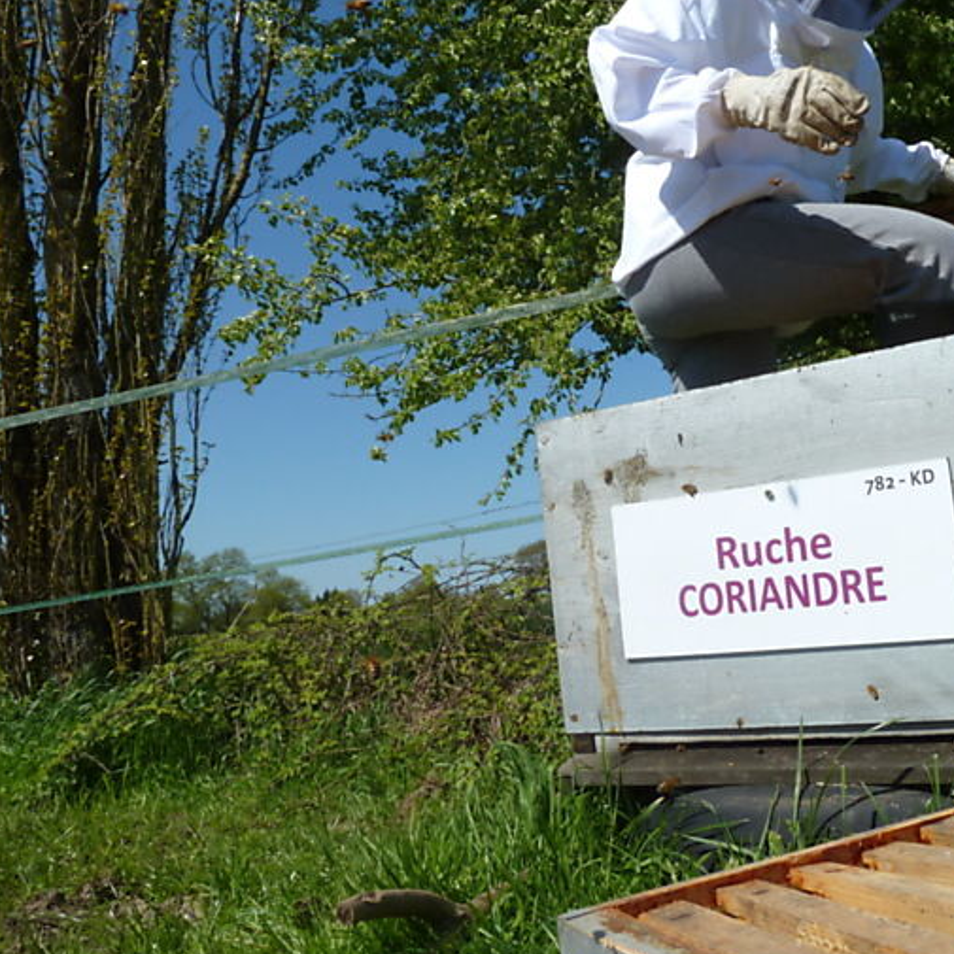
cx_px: 648
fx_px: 1091
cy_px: 412
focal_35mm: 35
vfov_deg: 47.1
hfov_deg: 46.4
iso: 80
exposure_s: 1/400
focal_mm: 4.1
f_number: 5.6
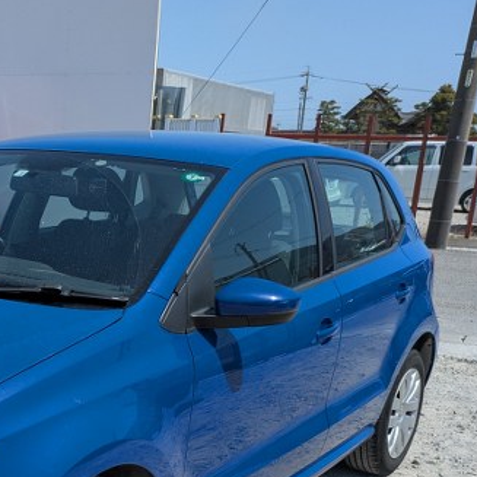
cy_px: 410
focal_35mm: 54
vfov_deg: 30.5
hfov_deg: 29.2
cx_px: -18
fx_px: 842
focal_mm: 5.43
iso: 46
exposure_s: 1/3378
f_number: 1.89
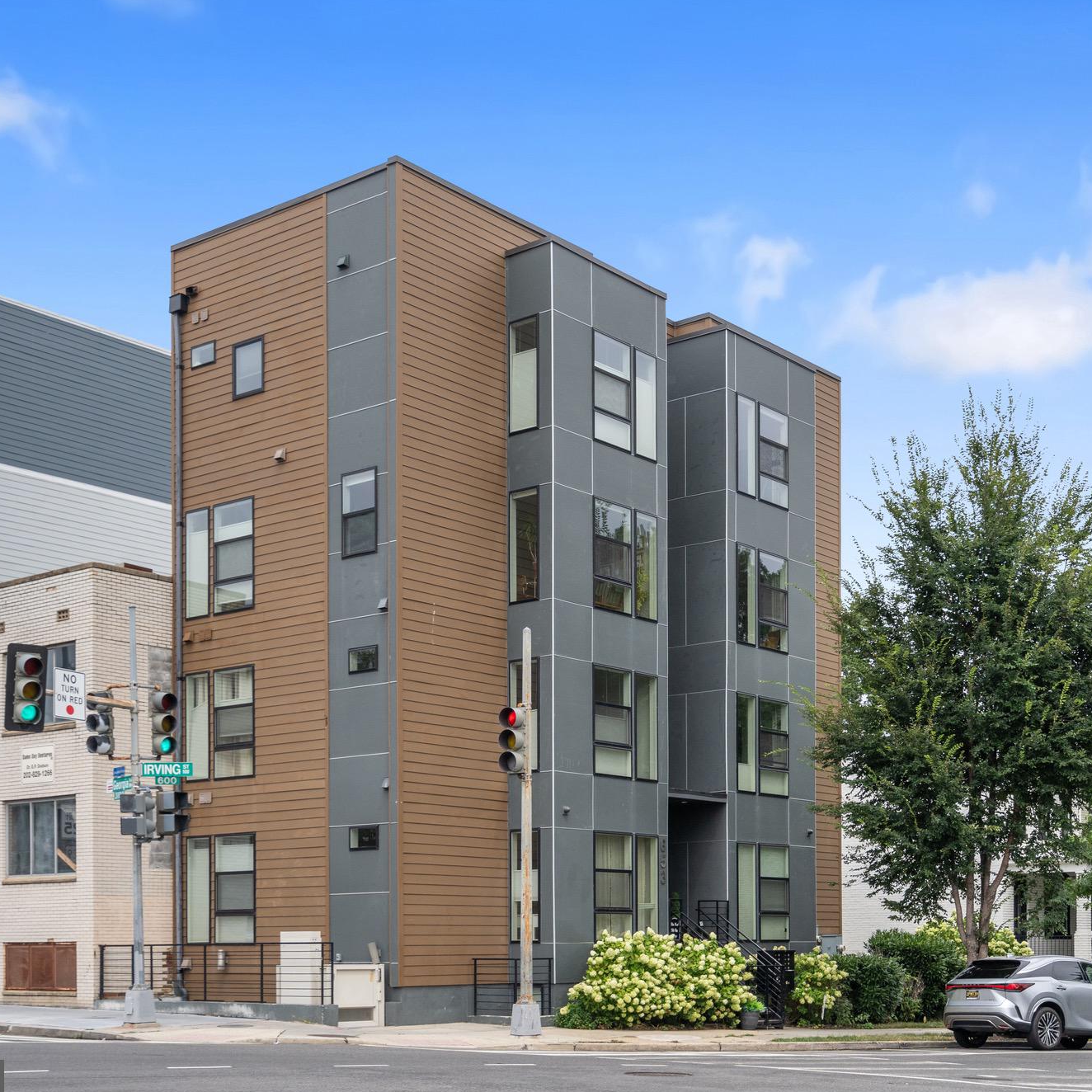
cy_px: 557
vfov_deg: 36.8
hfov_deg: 36.6
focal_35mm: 46
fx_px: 1642
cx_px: 666
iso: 500
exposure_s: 1/1000
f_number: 8
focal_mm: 35
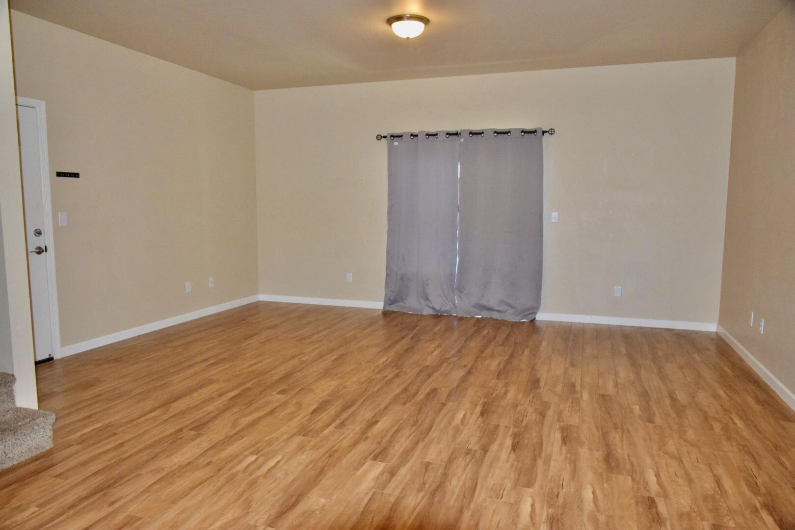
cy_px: 265
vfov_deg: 53.1
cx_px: 398
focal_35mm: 24
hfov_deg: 73.7
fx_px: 530
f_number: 5.6
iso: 1600
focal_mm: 16
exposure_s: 1/200
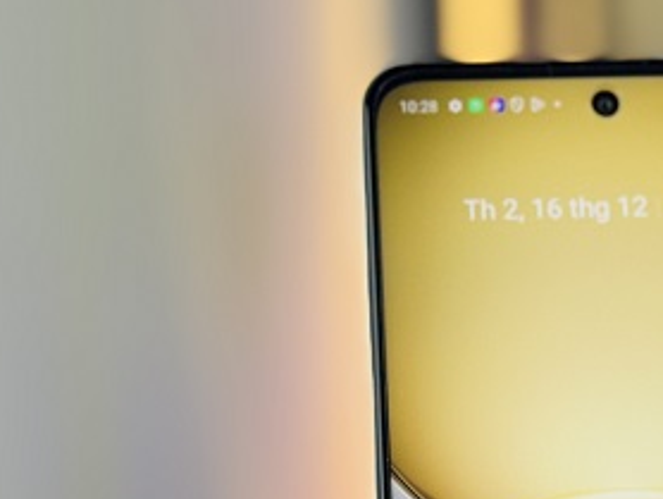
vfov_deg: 10.6
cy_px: 628
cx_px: 651
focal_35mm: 138
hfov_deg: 14.1
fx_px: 2645
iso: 50
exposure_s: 1/100
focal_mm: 6.76
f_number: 1.78
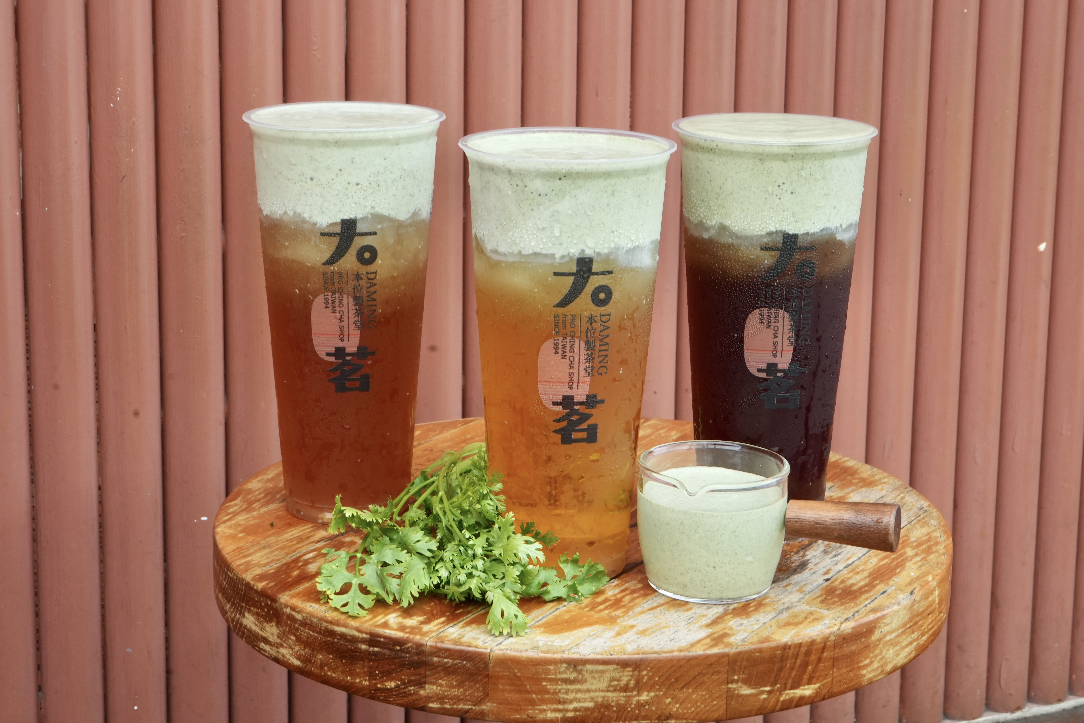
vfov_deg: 25.1
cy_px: 362
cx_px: 542
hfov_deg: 36.9
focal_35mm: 54
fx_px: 1626
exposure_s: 1/125
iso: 1000
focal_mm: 54
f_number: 16
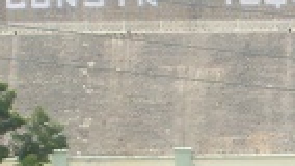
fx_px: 3647
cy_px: 336
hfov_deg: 4.6
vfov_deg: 2.6
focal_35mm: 466
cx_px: 586
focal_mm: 14.3
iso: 80
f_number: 4.3
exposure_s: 1/640
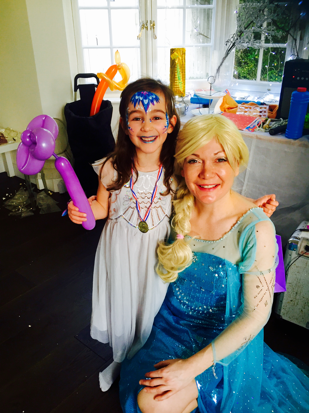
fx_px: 345
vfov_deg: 61.7
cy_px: 206
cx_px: 154
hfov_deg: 48.2
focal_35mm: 29
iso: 50
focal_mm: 4.15
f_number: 2.2
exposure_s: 1/33
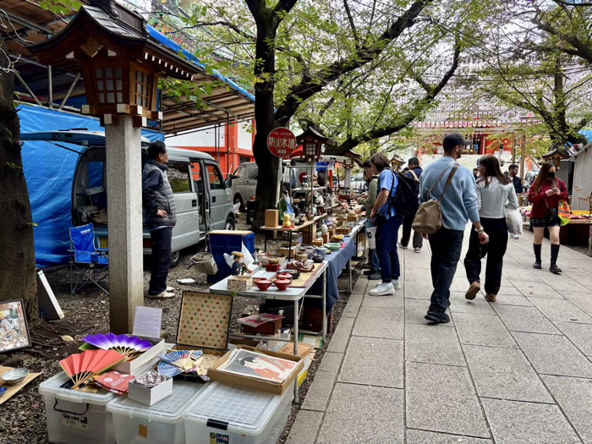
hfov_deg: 67.3
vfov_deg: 53.1
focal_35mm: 26
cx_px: 296
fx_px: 445
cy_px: 222
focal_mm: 5.96
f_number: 1.6
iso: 40
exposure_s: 1/121
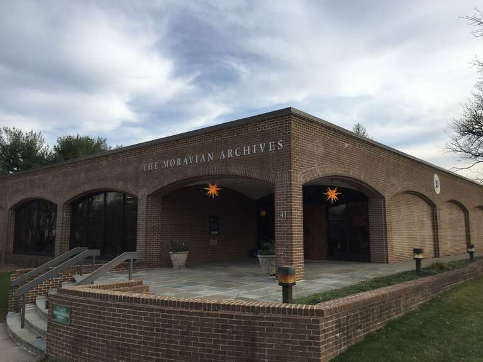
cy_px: 181
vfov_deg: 48.2
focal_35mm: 29
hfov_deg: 61.7
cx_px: 242
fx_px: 405
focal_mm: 4.15
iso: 32
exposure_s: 1/842
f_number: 2.2
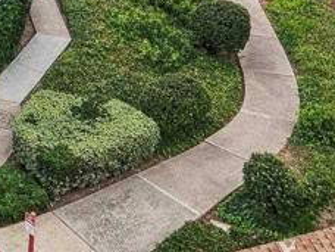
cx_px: -157
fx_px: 1045
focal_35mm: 108
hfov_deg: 16.7
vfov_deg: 12.3
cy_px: -231
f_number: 1.8
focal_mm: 8.7
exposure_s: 1/4000
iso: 290
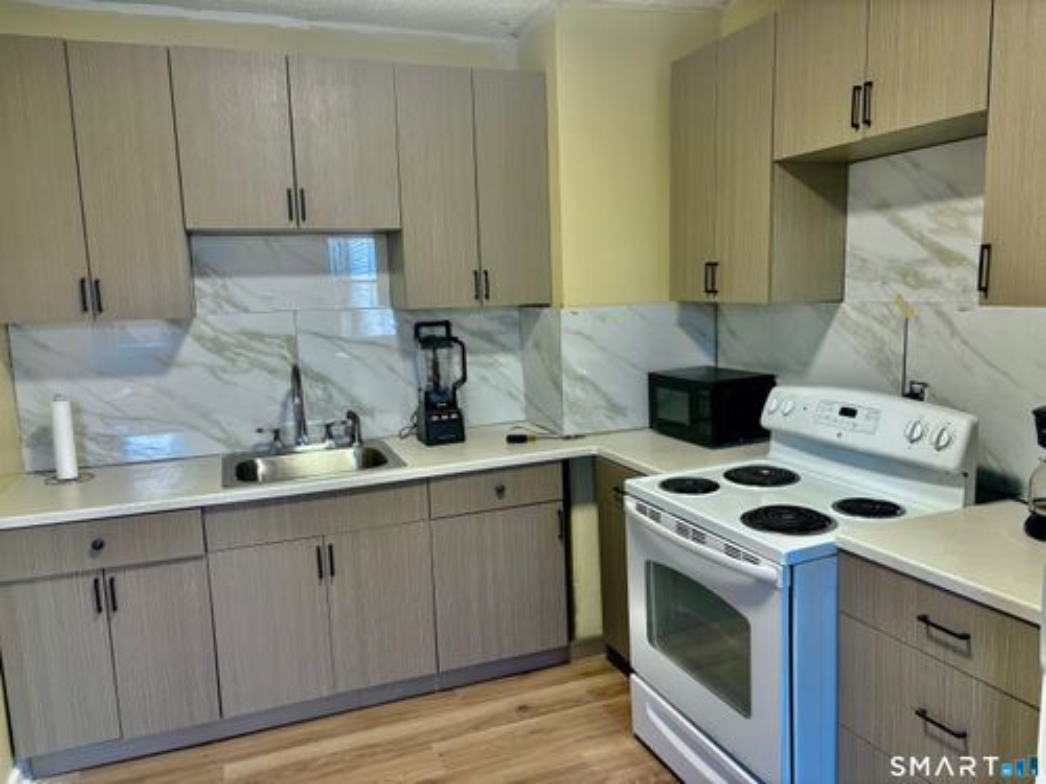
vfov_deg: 53.1
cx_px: 523
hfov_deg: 67.3
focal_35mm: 26
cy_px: 392
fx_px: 786
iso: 160
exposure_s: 1/60
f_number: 1.6
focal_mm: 5.96
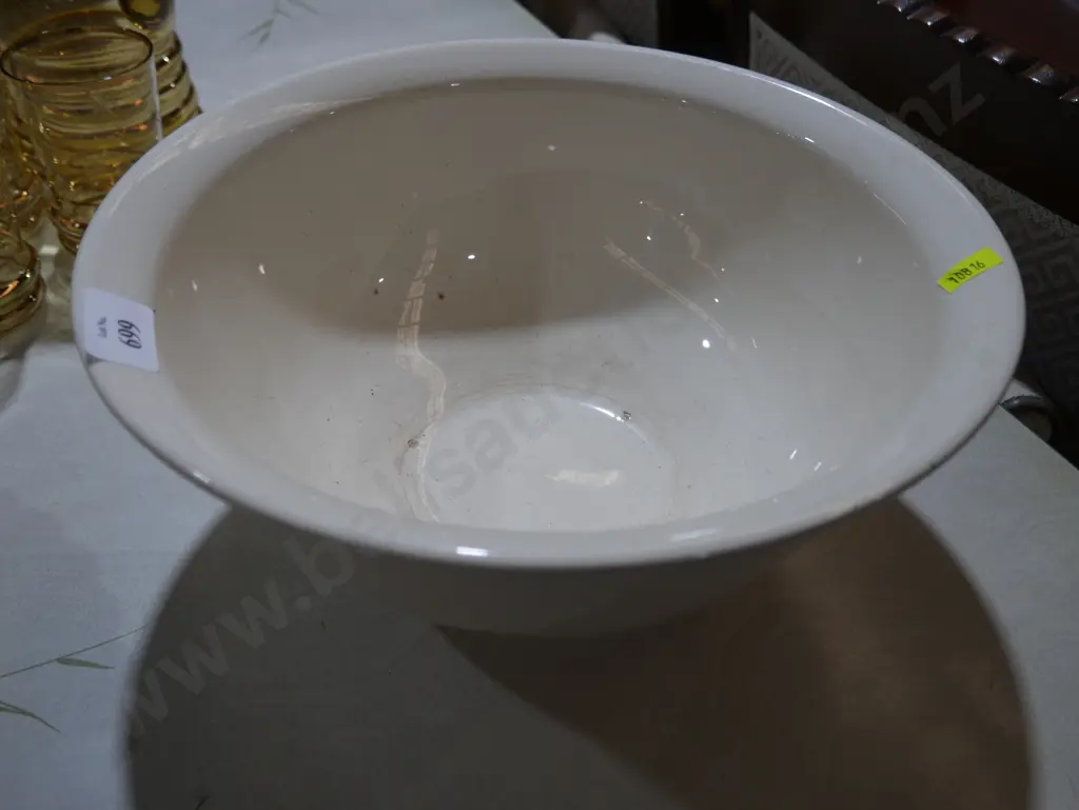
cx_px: 540
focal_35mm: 32
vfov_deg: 44.2
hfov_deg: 56.8
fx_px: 998
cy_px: 405
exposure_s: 1/125
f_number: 3.6
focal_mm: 16
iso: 200
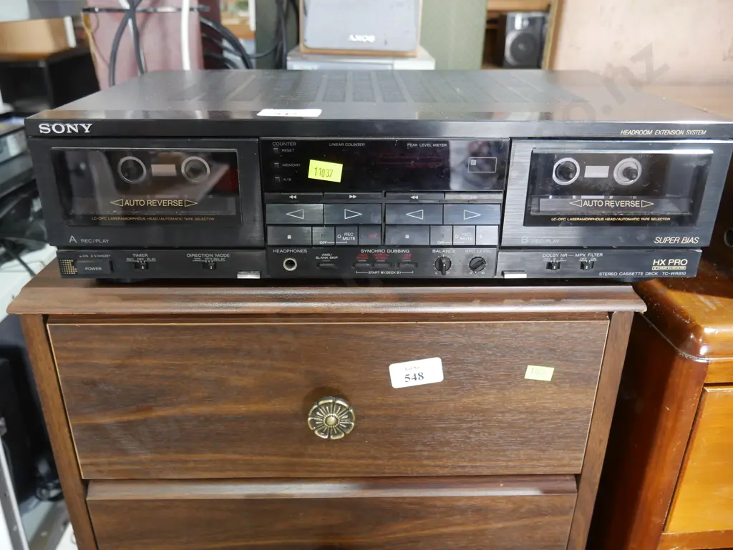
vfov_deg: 49.8
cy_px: 275
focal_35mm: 28
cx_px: 366
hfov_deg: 63.4
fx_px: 593
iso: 640
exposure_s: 1/60
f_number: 3.5
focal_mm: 14
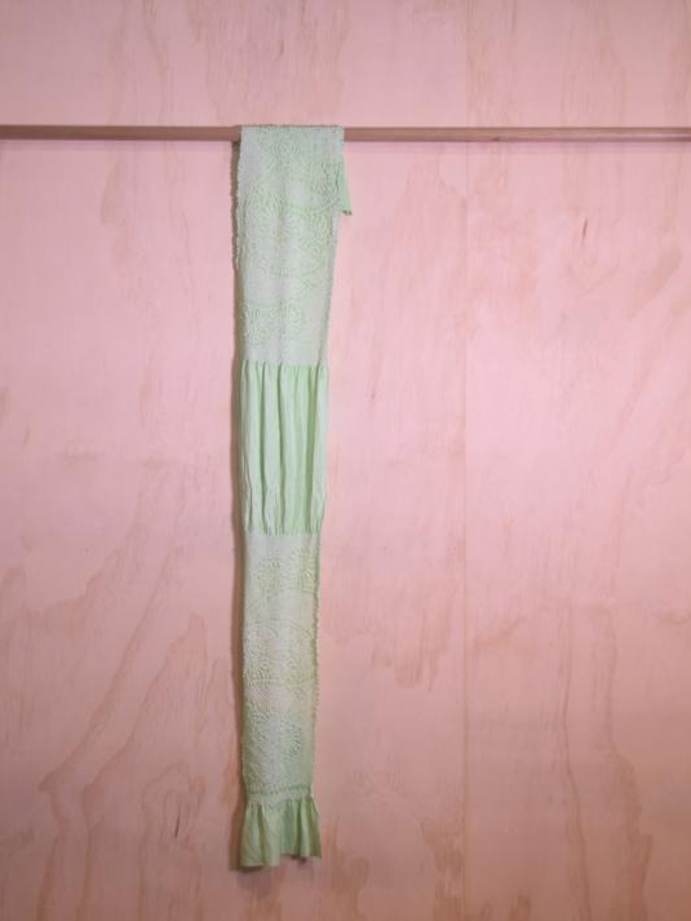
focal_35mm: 57
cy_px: 466
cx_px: 288
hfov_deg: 25.6
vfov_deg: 33.8
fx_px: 1517
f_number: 5
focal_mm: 26
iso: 400
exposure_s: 1/100
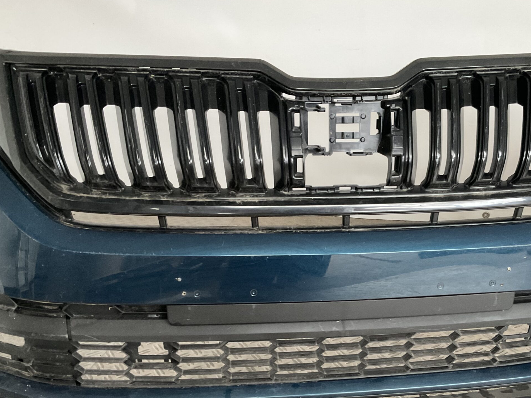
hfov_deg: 47.5
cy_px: 259
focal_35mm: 39
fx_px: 598
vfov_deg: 36.5
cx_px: 324
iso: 250
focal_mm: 3
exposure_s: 1/33
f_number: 1.8
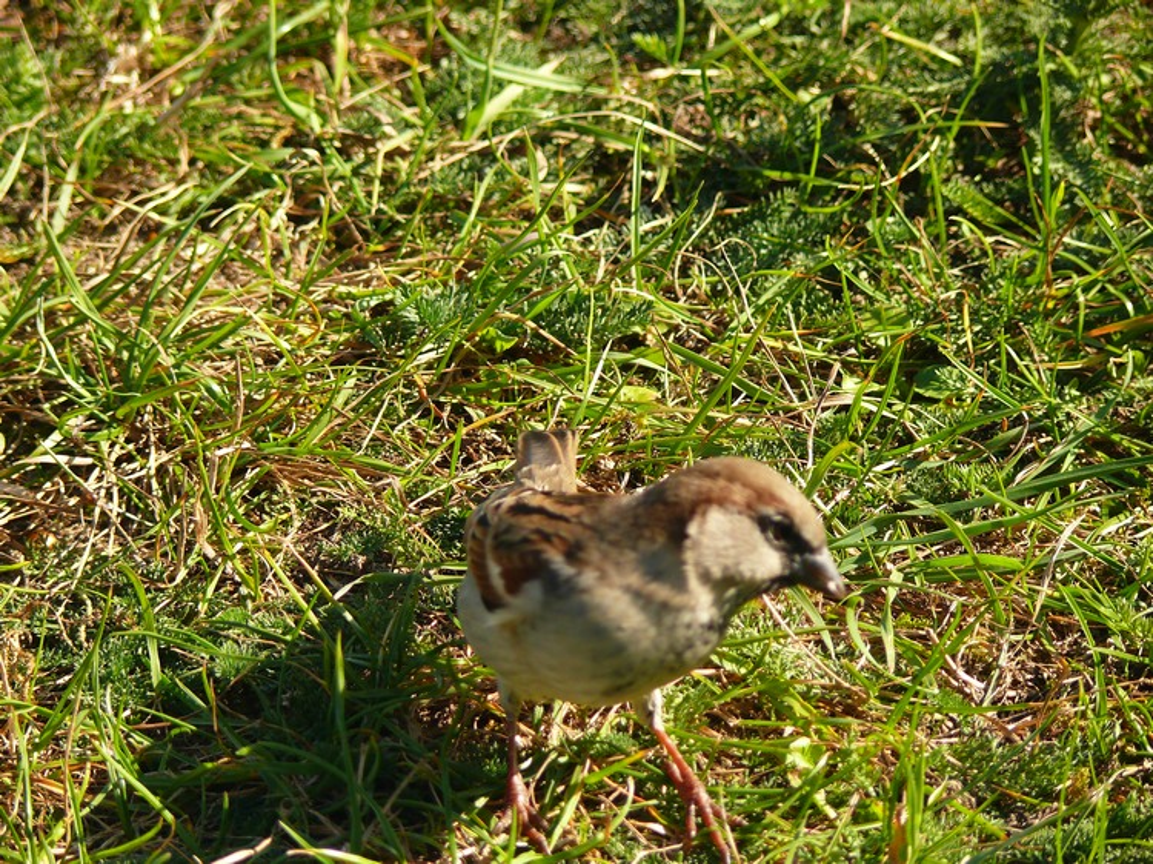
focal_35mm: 310
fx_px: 10322
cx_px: 576
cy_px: 432
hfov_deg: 6.4
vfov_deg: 4.8
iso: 100
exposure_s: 1/160
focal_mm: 65.5
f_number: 4
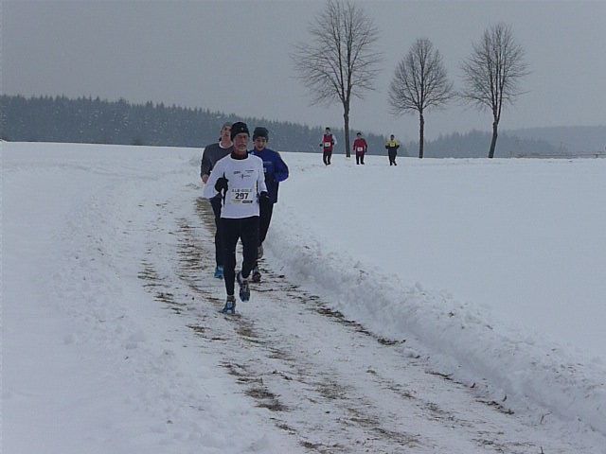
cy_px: 227
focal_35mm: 103
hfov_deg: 19.1
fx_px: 1803
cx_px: 303
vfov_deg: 14.4
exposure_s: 1/400
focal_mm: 17.5
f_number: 11
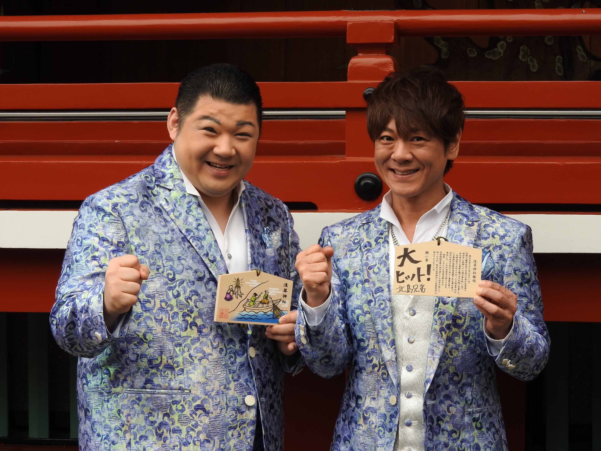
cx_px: 300
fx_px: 1997
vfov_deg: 12.9
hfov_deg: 17.1
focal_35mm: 115
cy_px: 226
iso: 100
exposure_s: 1/160
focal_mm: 20.6
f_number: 5
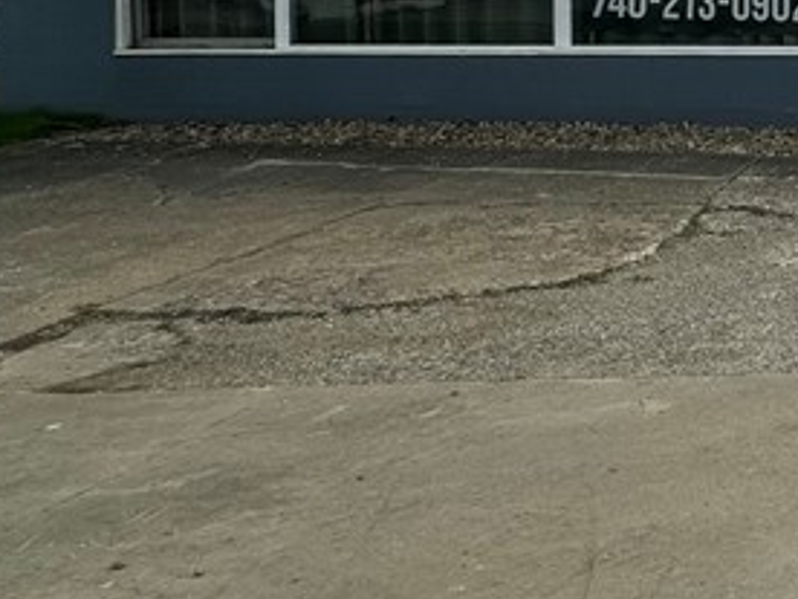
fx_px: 1199
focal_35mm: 52
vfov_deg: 26.1
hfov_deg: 26.3
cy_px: -46
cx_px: 1209
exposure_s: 1/1855
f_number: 2.2
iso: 50
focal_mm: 2.22
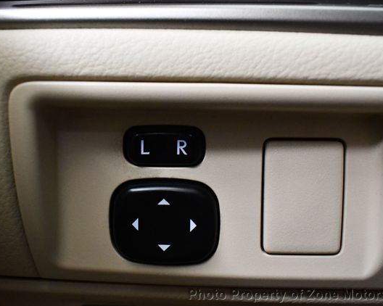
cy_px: 153
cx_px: 179
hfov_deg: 44.8
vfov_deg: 36.5
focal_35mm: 41
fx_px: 465
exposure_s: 1/125
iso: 3200
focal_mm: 18
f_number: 3.5
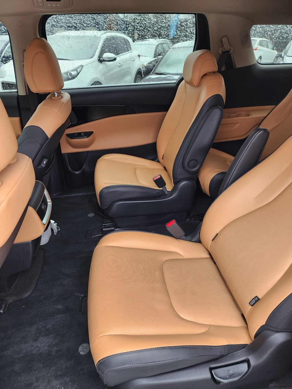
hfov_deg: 58.9
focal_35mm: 23
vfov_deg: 73.9
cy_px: 194
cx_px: 146
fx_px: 259
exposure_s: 1/180
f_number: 1.8
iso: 125
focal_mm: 6.4
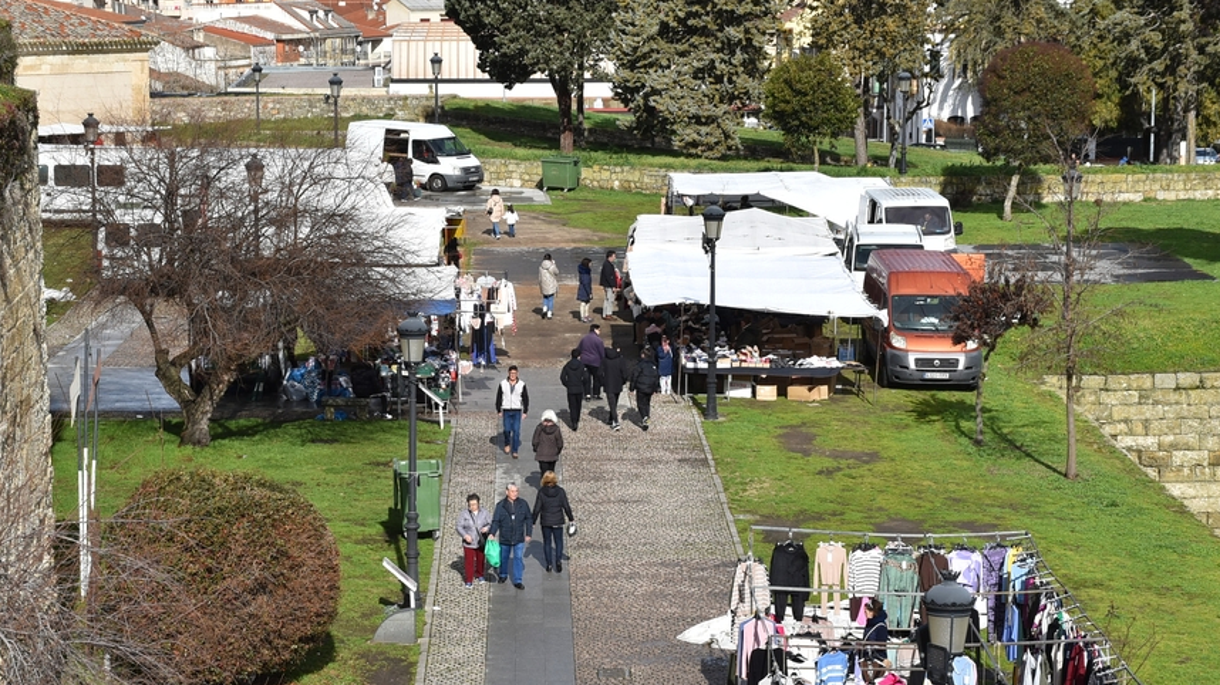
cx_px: 562
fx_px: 3557
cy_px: 519
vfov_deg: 11.0
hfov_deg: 19.5
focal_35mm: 110
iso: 200
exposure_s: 1/400
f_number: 10
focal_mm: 50
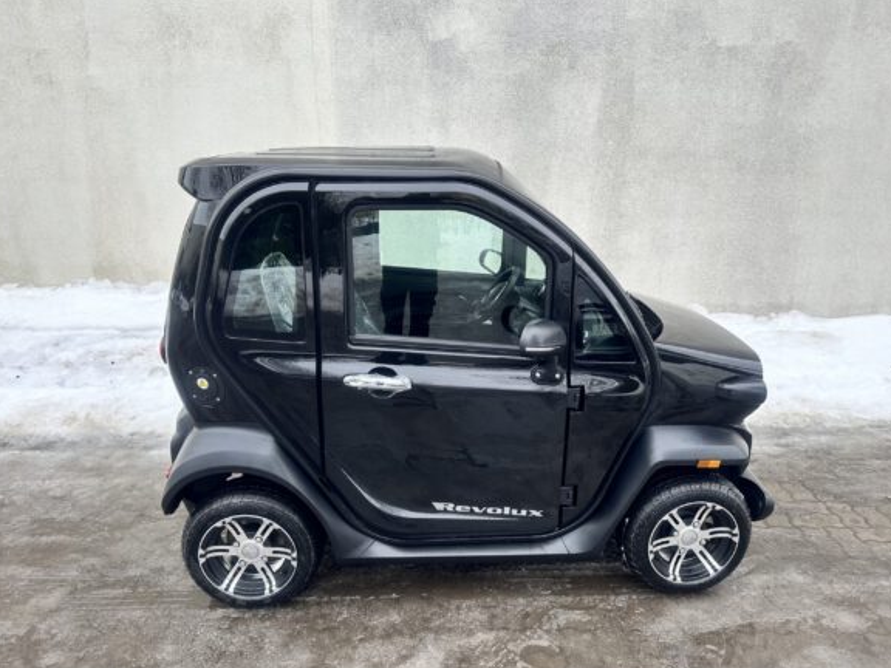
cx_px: 449
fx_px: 643
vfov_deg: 54.9
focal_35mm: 25
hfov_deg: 69.4
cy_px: 339
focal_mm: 6.86
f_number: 1.78
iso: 64
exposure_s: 1/137
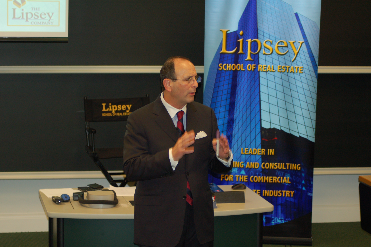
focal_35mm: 105
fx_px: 1081
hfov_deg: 19.5
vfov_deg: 13.0
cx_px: 186
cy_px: 124
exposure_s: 1/60
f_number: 4
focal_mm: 70
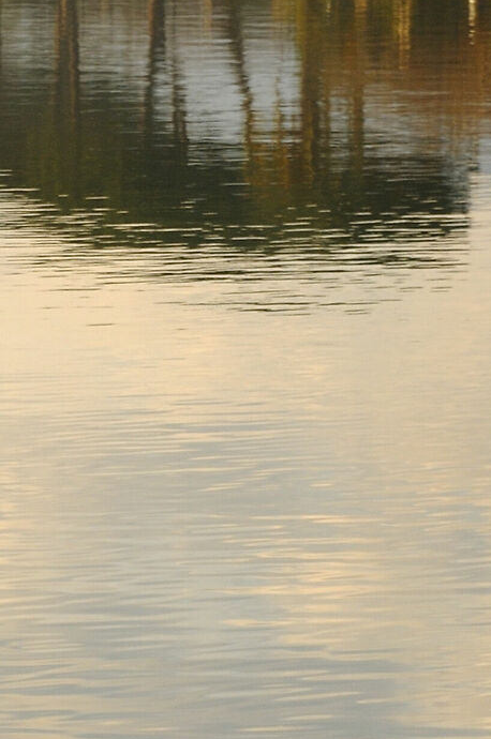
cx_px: -72
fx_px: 5355
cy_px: 622
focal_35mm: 261
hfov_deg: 5.2
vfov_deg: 7.9
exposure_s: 1/80
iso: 200
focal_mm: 50
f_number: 6.3
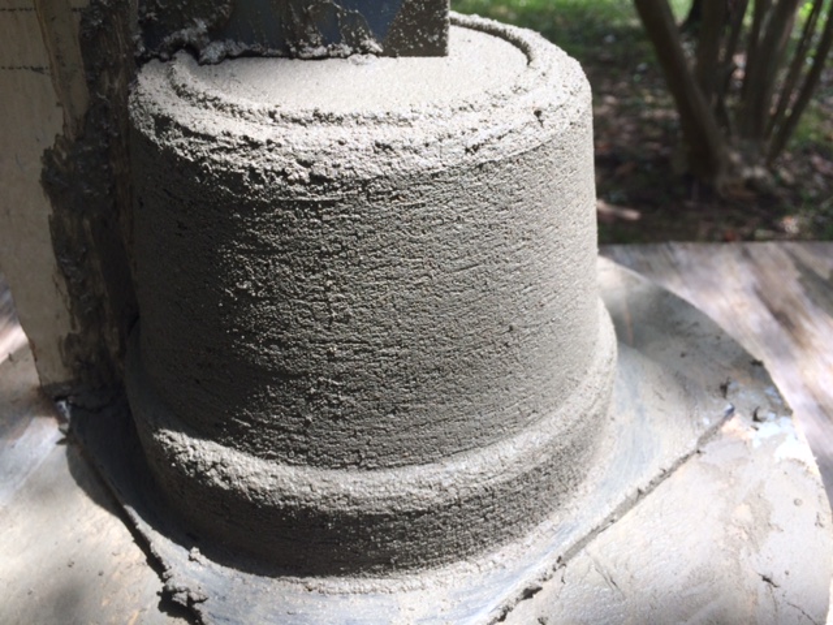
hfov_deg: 61.7
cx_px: 416
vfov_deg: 48.2
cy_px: 312
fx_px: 698
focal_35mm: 29
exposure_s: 1/586
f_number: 2.2
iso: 32
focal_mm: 4.15
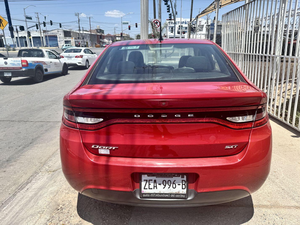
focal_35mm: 24
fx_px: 208
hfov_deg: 71.6
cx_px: 150
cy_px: 112
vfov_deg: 56.8
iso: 80
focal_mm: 6.76
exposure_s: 1/3413
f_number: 1.78
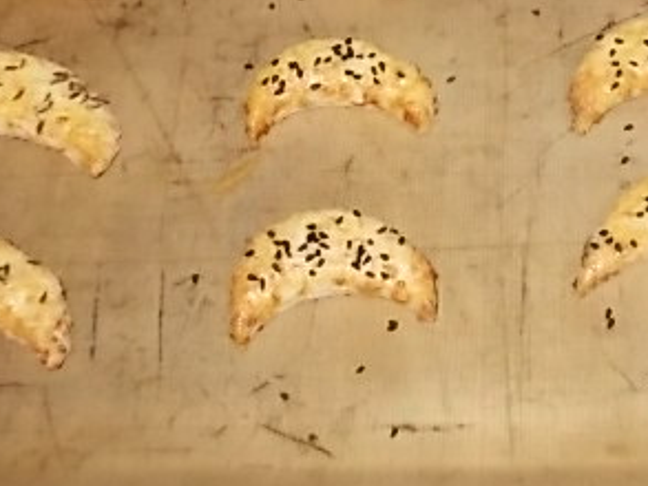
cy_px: 53
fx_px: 1798
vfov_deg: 15.2
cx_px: 495
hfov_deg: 20.3
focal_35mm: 96
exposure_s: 1/30
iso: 200
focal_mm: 7.9
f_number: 4.2
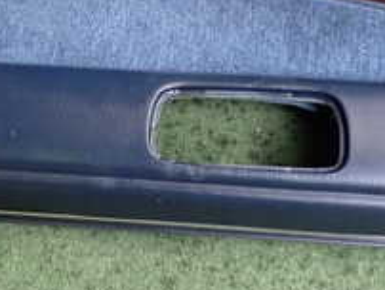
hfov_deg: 21.6
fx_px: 991
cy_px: -2
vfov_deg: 16.3
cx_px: 61
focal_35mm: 89
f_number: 2.3
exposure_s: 1/125
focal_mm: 5.4
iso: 500
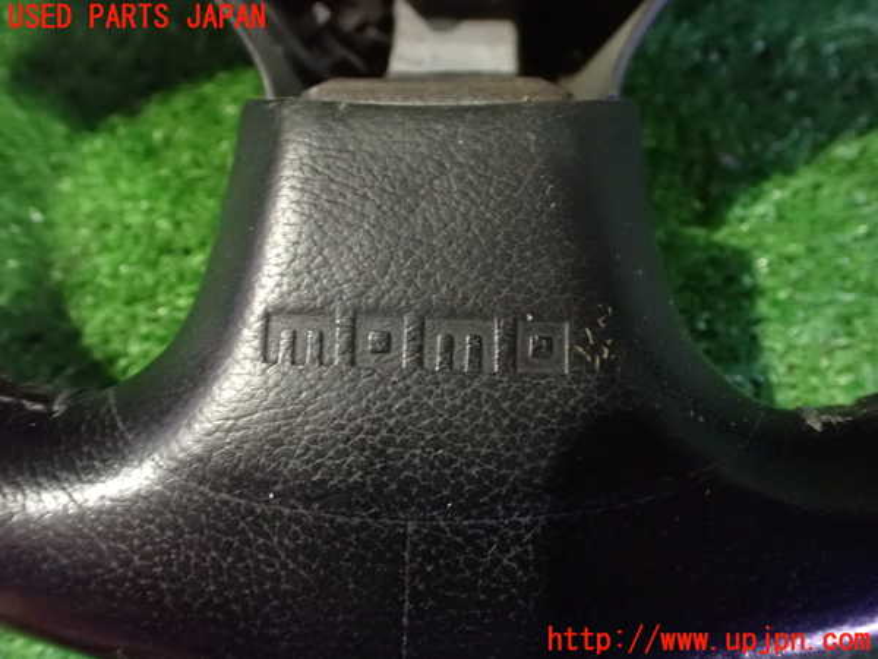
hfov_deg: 60.0
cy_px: 330
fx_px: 761
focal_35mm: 30
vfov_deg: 46.8
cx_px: 439
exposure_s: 1/20
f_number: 2.3
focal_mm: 5.4
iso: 1600
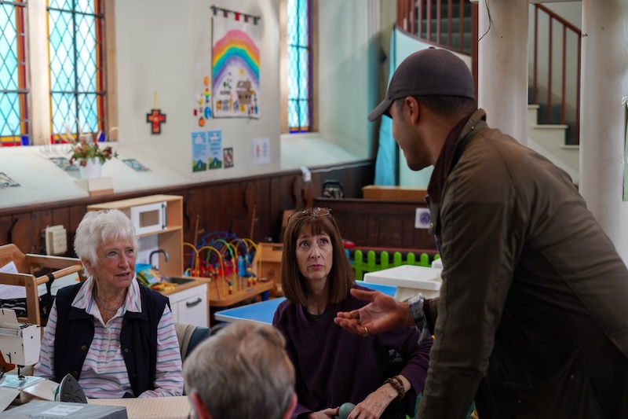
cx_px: 314
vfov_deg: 27.0
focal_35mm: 50
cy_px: 210
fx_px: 872
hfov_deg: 39.6
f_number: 3.2
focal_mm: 50
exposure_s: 1/100
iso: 500
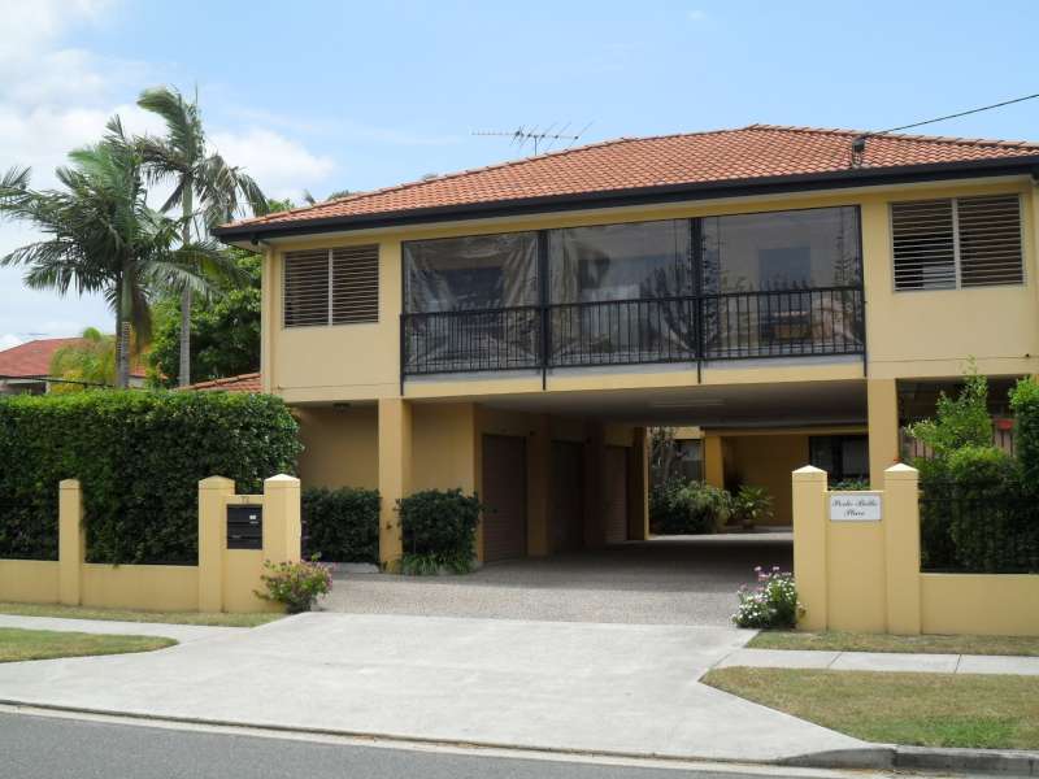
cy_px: 390
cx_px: 520
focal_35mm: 44
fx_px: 1321
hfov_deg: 42.9
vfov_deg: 32.9
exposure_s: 1/750
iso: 100
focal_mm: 7.8
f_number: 4.5
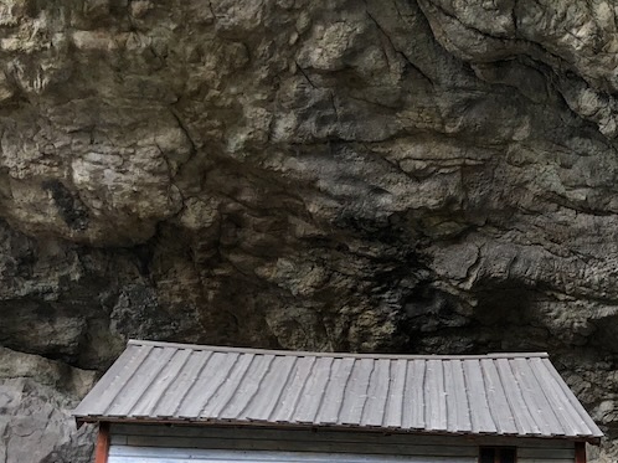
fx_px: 1285
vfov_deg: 19.6
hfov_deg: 25.0
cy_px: 495
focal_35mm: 72
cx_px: 694
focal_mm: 3.99
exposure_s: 1/120
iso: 32
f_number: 1.8
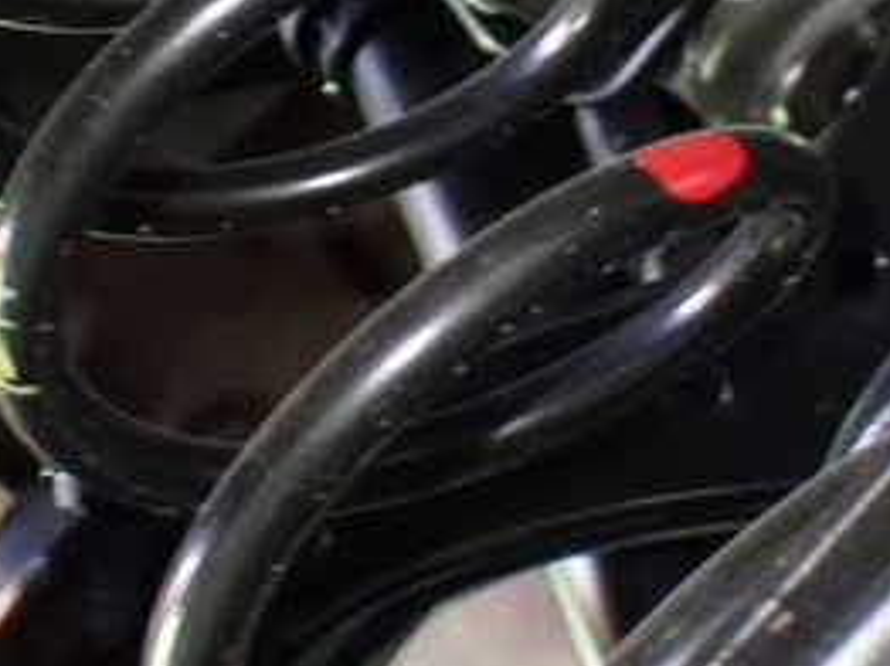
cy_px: 44
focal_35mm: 94
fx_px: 2415
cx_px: 448
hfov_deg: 20.9
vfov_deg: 15.5
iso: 1600
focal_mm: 7.31
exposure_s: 1/20
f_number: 2.8
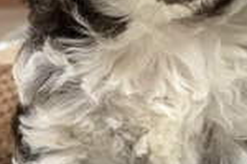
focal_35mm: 133
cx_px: 151
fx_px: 912
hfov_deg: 15.4
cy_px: 66
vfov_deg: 10.3
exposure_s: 1/50
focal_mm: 6.76
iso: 200
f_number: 1.78
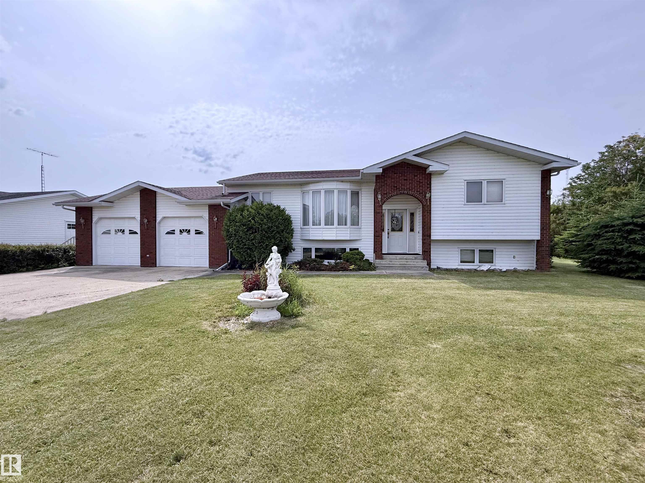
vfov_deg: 85.7
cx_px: 322
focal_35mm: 14
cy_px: 242
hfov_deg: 102.1
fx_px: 261
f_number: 2.2
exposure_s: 1/3460
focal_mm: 2.22
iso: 64
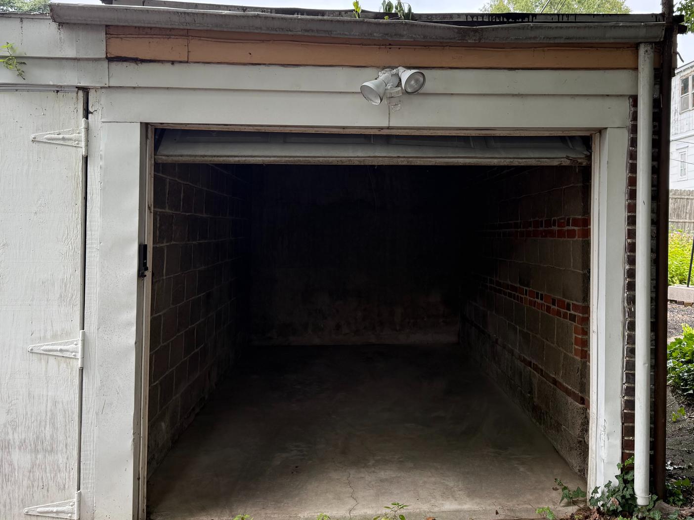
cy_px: 213
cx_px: 403
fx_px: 702
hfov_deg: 52.4
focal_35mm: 35
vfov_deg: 40.6
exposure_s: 1/632
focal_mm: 6.76
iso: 100
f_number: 1.78
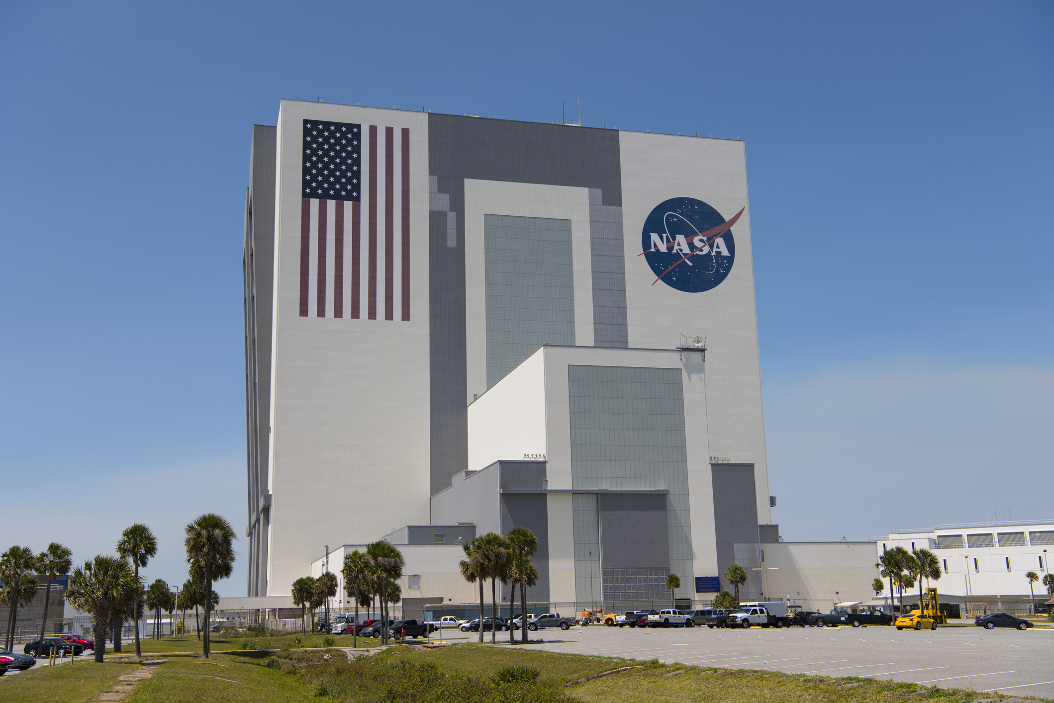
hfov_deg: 48.4
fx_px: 1171
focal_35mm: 40
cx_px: 527
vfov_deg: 33.4
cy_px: 352
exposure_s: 1/800
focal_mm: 40
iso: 100
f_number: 6.3
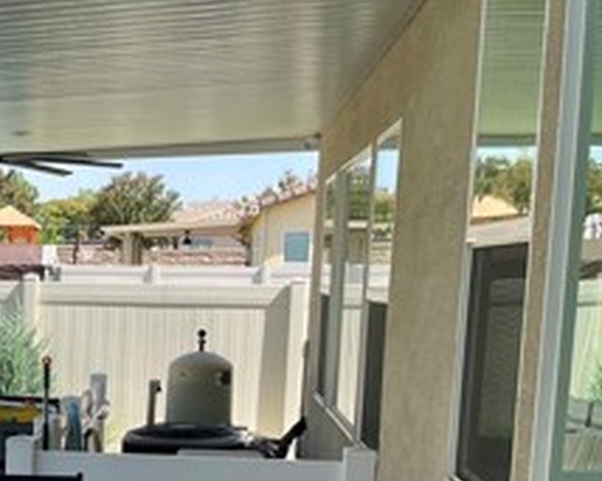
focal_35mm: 73
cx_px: -228
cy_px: 470
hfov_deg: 22.6
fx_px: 1300
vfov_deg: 20.4
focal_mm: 5.1
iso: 32
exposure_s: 1/1534
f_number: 1.6
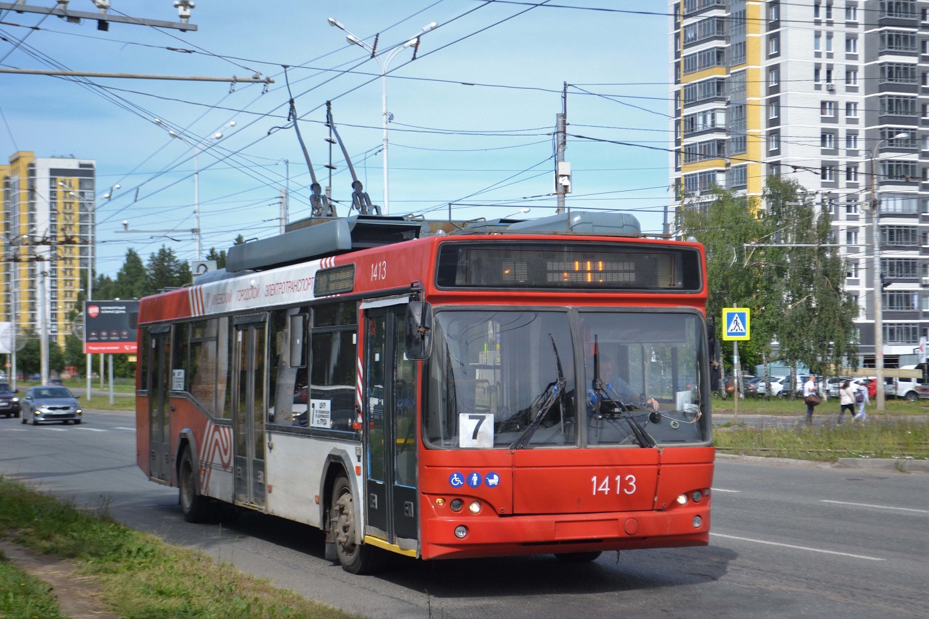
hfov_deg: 30.5
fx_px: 1703
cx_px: 464
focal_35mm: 66
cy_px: 310
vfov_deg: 20.6
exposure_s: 1/1250
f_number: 5.3
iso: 400
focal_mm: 44
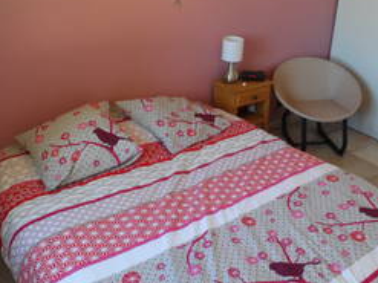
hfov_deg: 52.0
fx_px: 382
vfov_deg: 40.7
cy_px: 147
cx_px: 239
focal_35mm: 35
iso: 240
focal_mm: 4
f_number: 3.2
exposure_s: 1/30
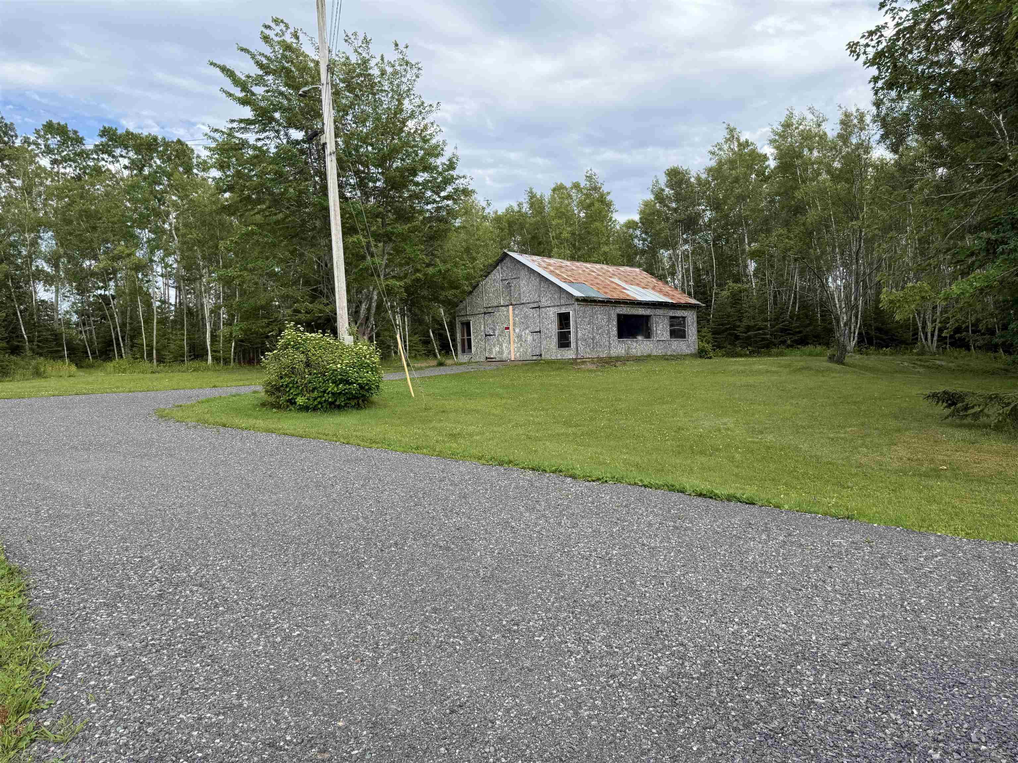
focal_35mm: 24
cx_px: 509
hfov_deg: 71.6
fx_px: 706
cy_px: 382
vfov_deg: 56.8
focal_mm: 6.76
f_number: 1.78
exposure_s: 1/1585
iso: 80
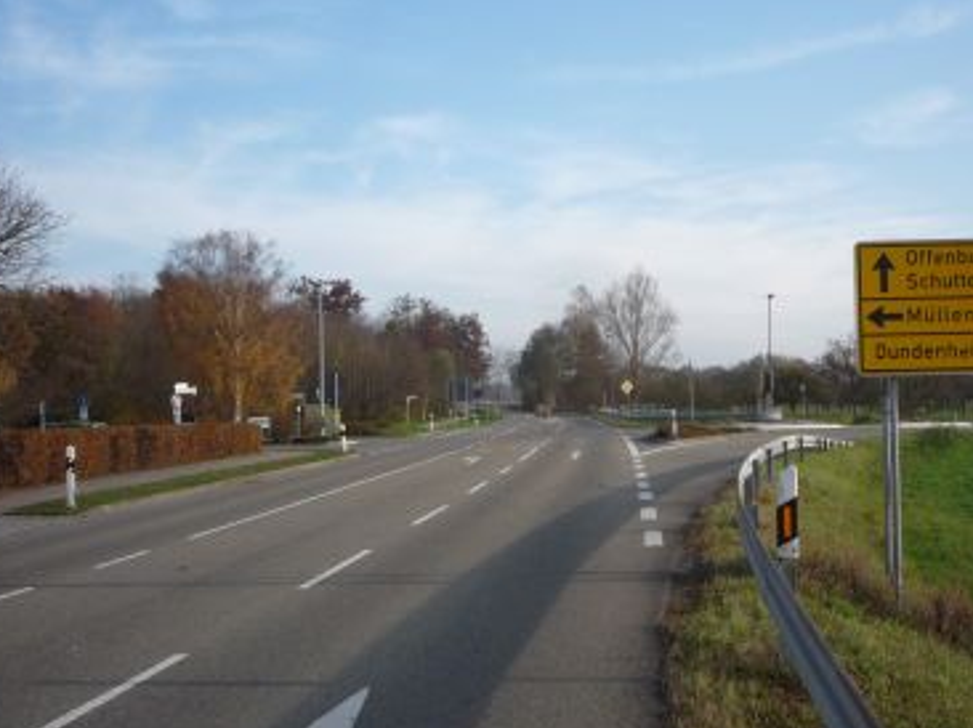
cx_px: 598
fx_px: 1180
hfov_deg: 44.5
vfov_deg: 34.3
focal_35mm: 42
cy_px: 388
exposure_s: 1/400
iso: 100
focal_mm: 5.2
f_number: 4
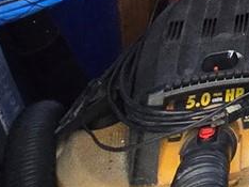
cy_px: -281
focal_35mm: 89
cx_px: 622
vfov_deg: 12.4
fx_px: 640
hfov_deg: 13.9
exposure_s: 1/60
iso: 200
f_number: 2.2
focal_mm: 2.2
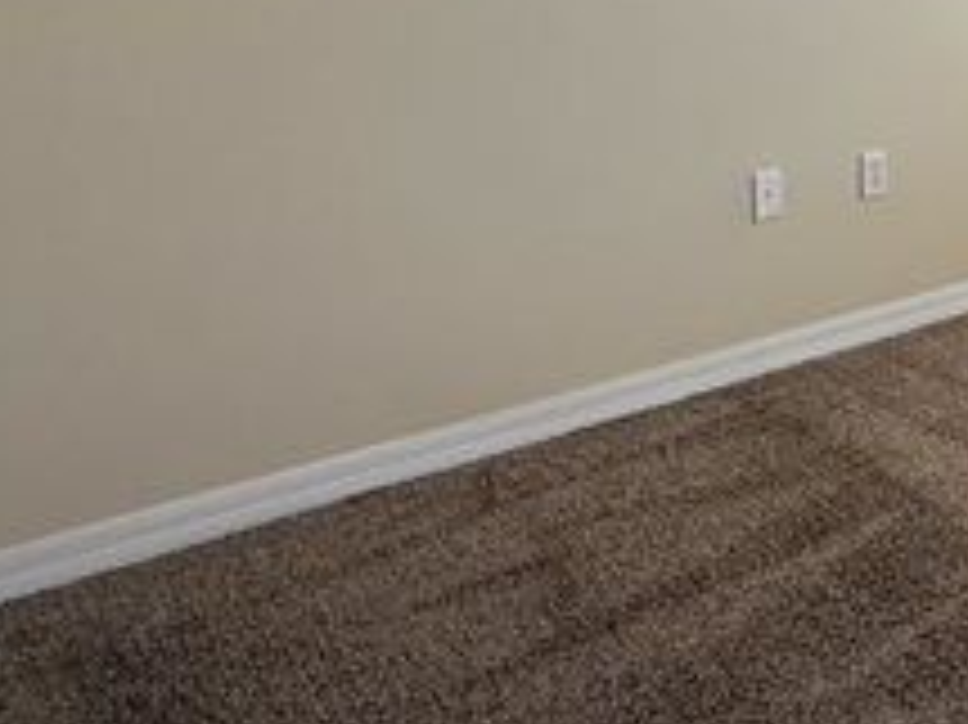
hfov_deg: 34.2
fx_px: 1286
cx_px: 1128
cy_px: 45
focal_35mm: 46
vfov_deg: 29.9
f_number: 2.2
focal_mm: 2.22
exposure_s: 1/99
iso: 64
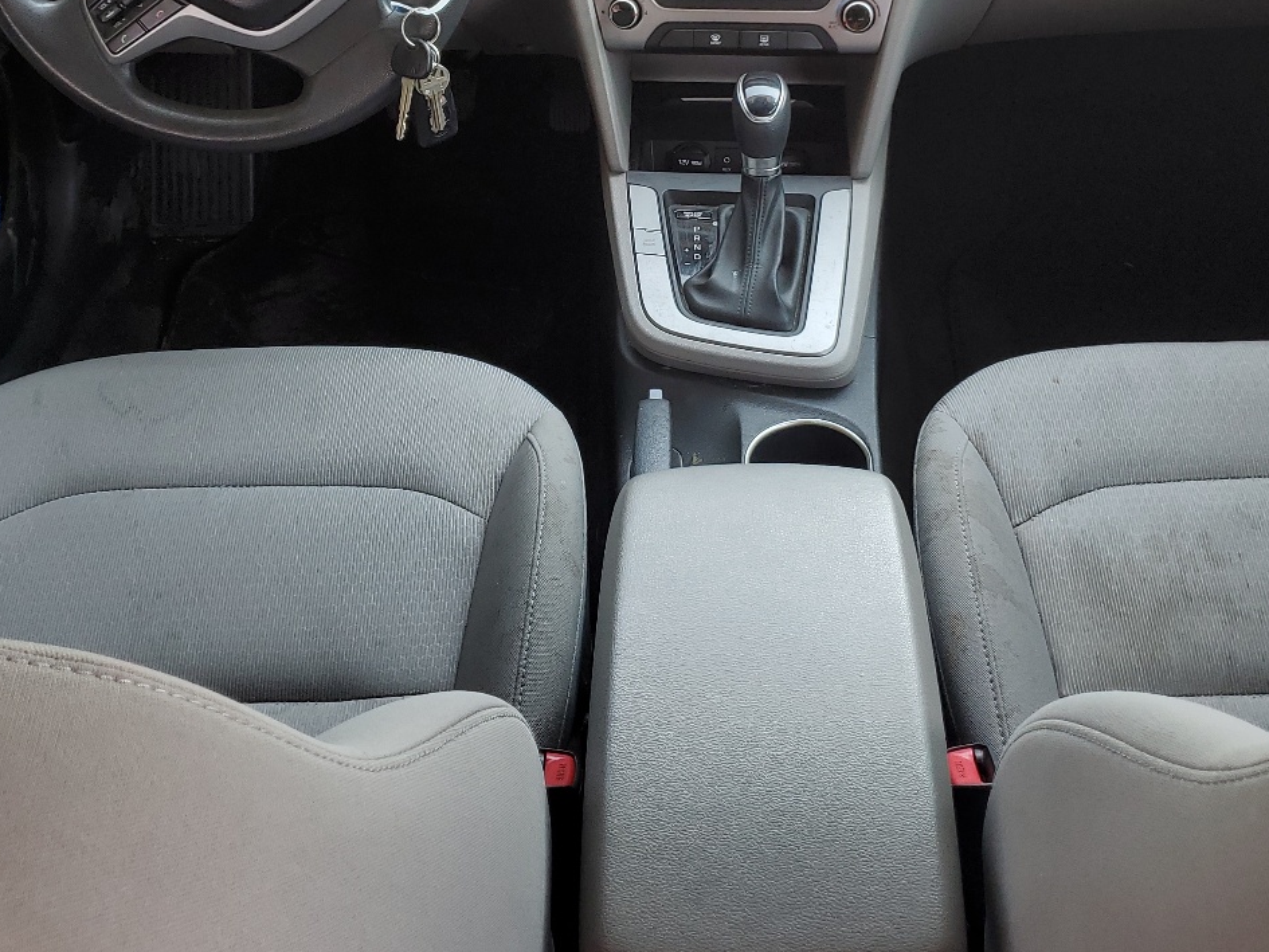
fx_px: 1613
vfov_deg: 32.3
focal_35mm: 44
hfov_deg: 42.9
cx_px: 681
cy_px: 235
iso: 50
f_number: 1.5
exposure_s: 1/109
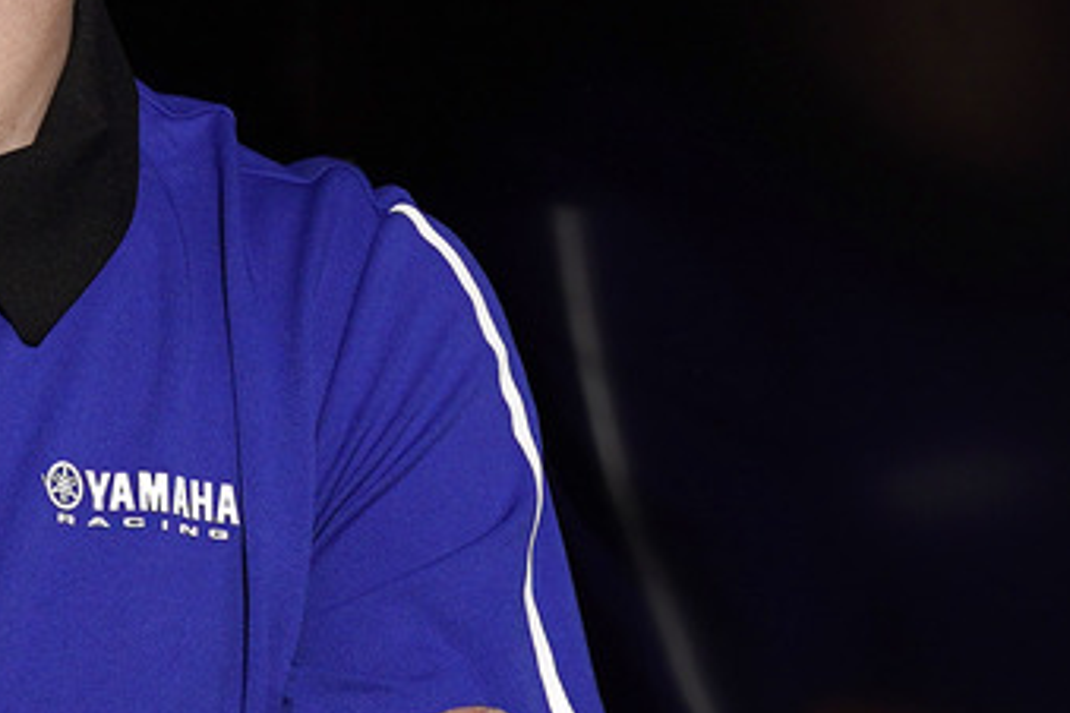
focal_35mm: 372
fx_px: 11056
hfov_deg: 5.5
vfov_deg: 3.7
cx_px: 208
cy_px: 219
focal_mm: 70
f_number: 5.6
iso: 200
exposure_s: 1/250
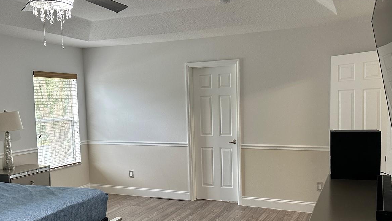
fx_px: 374
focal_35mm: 36
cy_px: 139
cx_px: 198
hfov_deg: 55.3
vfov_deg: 32.7
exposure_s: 1/60
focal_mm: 6.86
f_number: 1.78
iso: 320
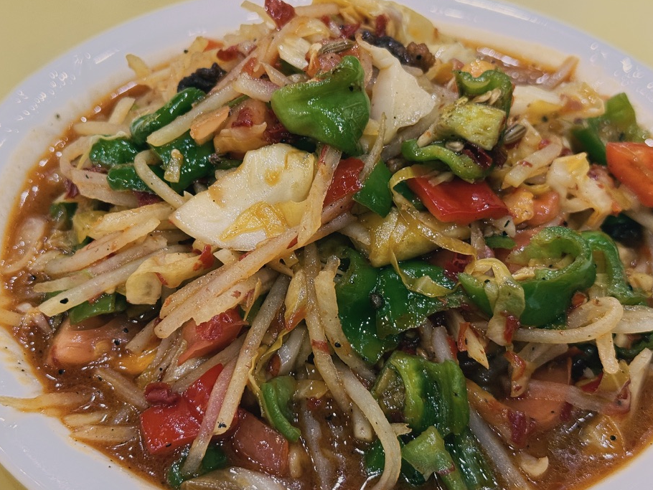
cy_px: 265
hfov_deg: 35.5
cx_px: 323
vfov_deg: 27.0
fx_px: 1019
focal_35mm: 54
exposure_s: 1/33
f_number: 1.78
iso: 200
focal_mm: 6.76
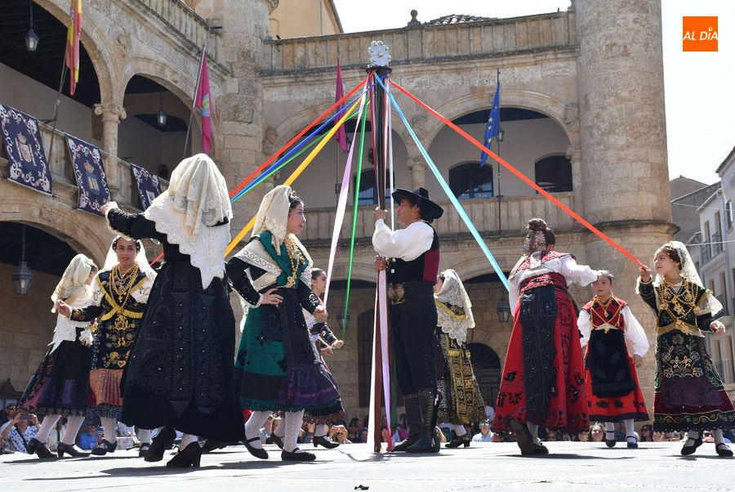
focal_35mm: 51
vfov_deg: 26.5
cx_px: 368
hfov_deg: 38.8
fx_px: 1042
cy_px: 246
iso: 320
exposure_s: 1/250
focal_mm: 34
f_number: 8
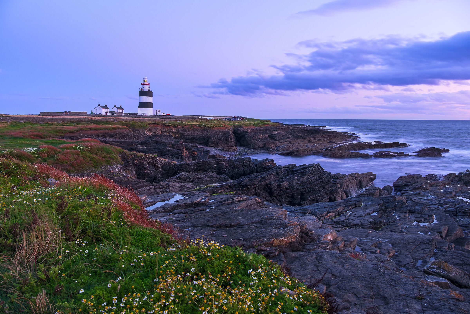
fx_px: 352
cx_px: 235
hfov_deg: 67.4
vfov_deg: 47.9
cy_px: 157
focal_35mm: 27
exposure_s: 1/3
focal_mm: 18
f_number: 8
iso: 160
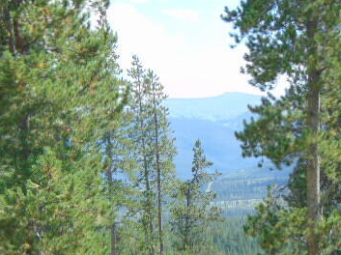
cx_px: 145
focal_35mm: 196
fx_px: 1929
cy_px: 191
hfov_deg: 10.1
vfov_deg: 7.6
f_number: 3.9
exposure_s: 1/320
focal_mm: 19.4
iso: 80
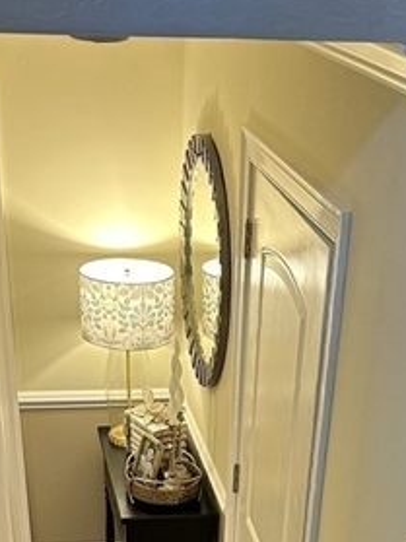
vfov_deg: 25.9
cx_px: 231
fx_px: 1033
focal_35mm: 66
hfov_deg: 22.2
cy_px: 670
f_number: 1.78
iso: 160
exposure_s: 1/60
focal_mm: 6.86
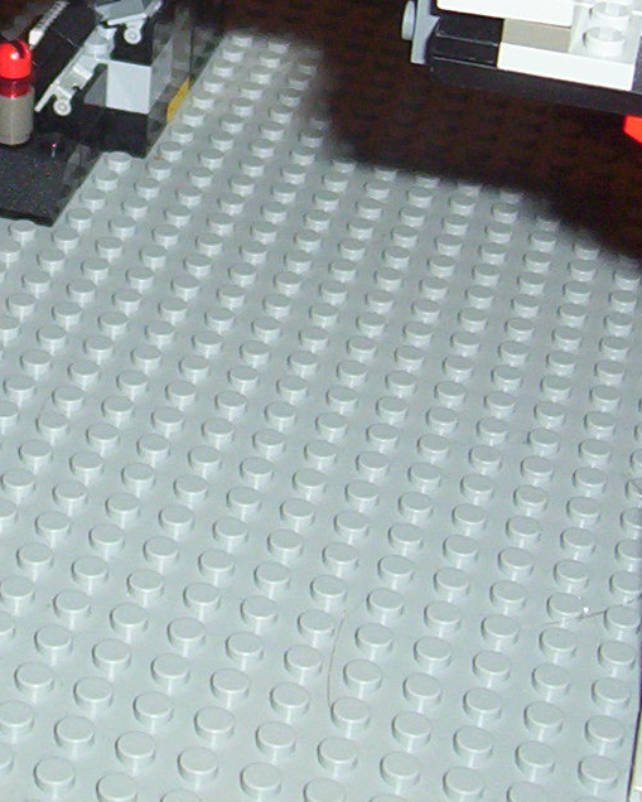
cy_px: 61
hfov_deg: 14.2
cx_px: 106
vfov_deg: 17.5
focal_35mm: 108
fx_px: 2564
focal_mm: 5.77
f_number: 2.73
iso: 140
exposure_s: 1/60
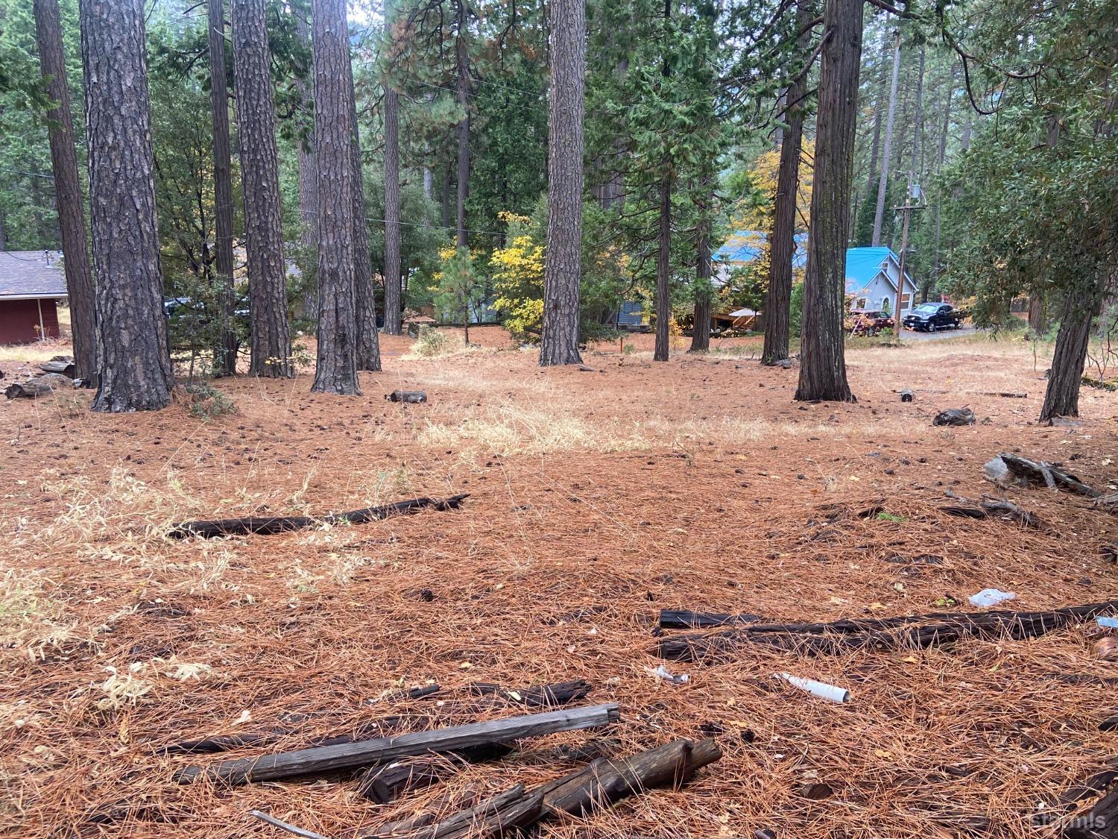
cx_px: 559
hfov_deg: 67.3
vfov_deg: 53.1
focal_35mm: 26
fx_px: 840
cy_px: 420
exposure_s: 1/122
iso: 100
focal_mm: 4.25
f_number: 1.8
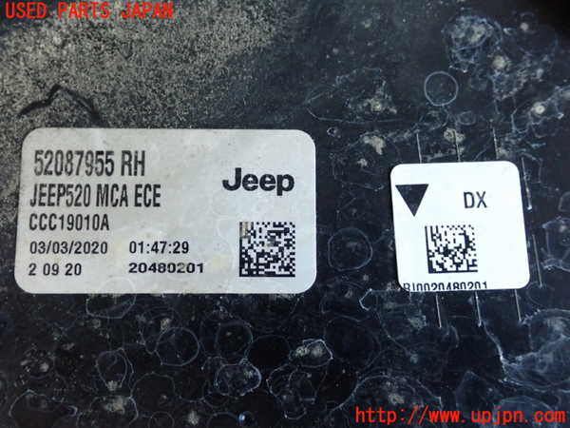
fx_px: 675
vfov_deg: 35.1
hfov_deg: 45.8
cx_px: 285
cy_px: 214
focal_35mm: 41
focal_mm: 7.31
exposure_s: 1/40
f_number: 2.8
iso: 800
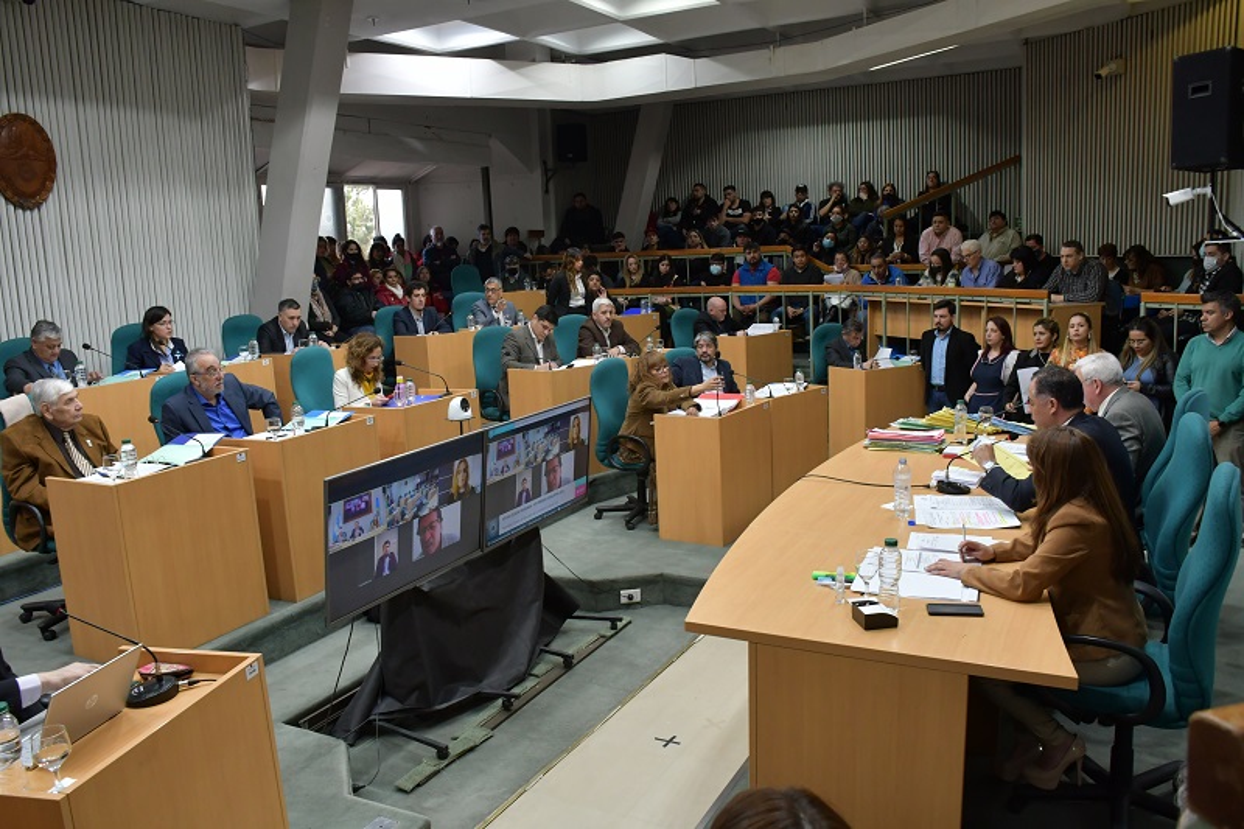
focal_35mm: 27
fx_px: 933
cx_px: 622
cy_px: 414
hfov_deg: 67.4
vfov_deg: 47.9
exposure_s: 1/160
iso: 1250
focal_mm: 18
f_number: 6.3
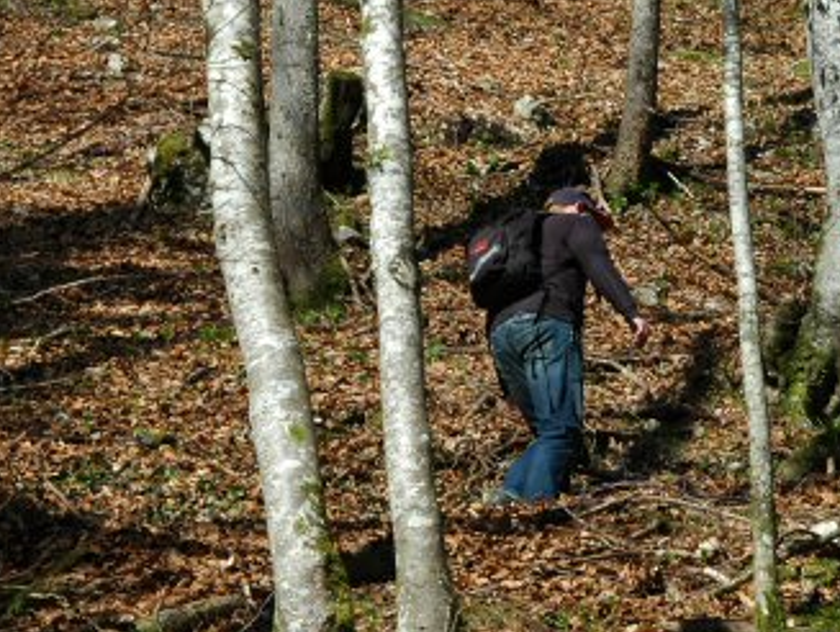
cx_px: 611
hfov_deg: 9.0
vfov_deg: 6.8
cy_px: 280
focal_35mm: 220
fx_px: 5344
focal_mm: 100
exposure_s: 1/125
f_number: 11
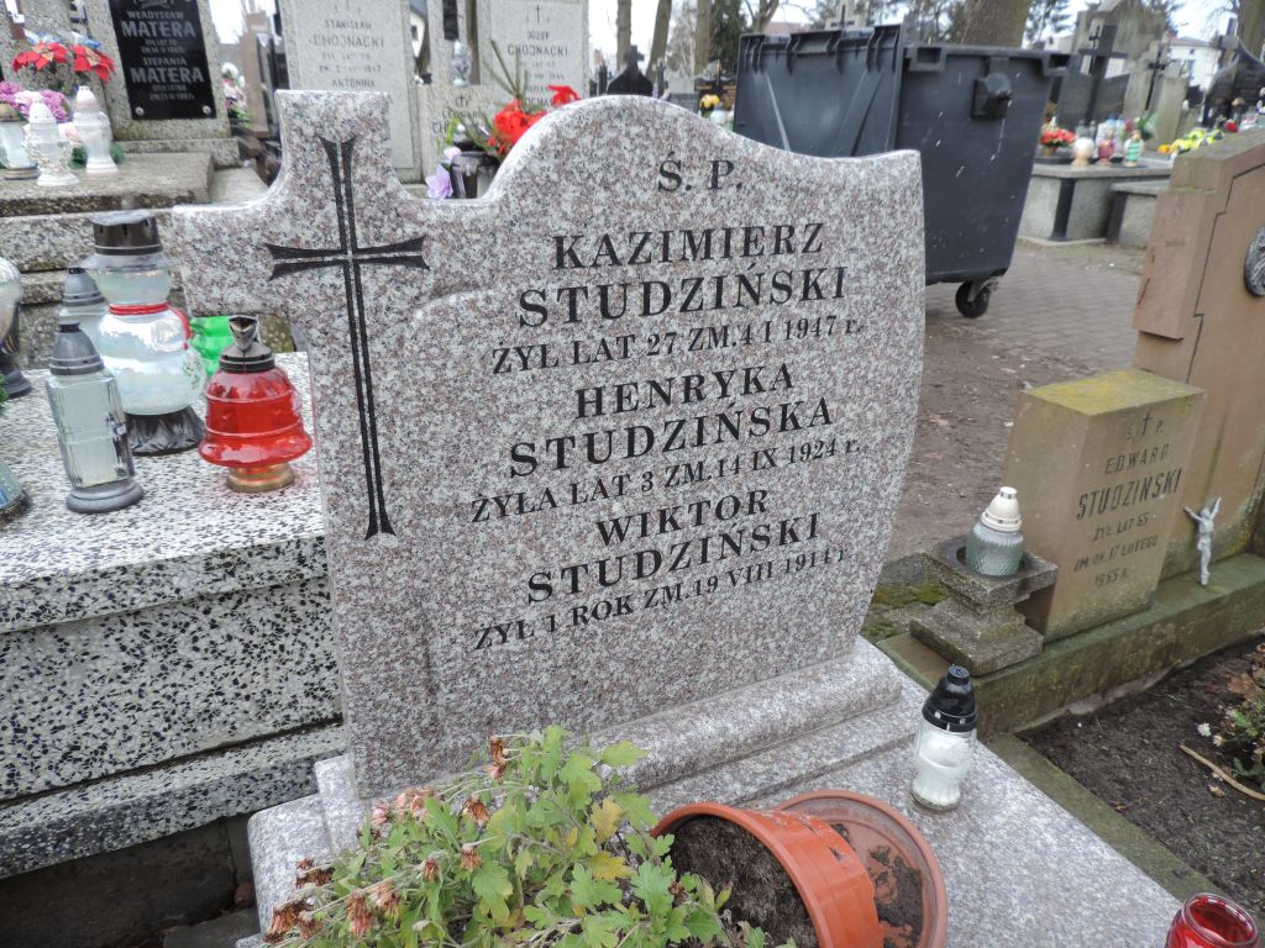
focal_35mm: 24
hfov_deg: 71.6
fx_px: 877
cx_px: 632
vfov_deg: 56.8
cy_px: 474
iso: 80
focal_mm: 4.3
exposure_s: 1/80
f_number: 3
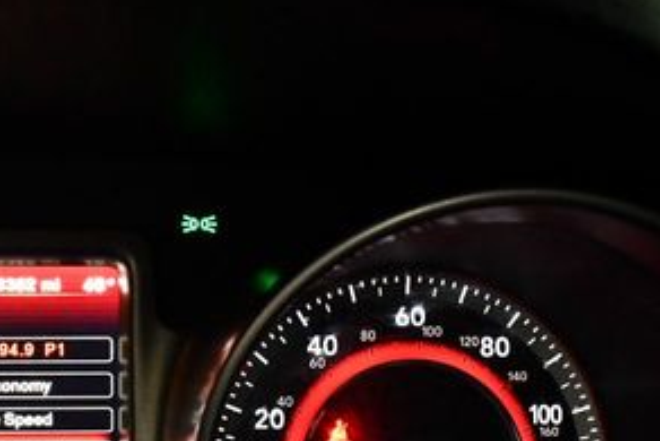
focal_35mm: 79
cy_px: 365
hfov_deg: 24.8
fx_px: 1449
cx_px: 47
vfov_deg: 17.1
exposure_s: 1/80
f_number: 3.5
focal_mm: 18
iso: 3200
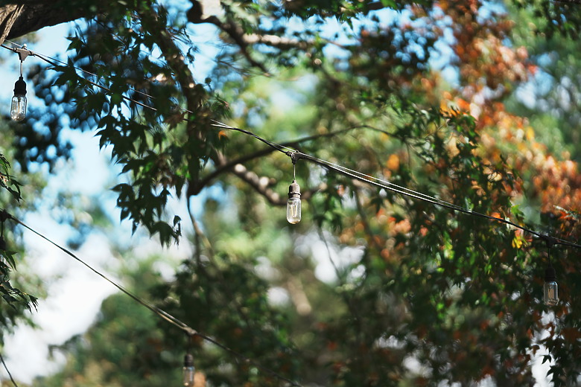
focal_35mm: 85
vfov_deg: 16.1
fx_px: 1372
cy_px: 194
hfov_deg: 23.9
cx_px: 290
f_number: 1.4
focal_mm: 85
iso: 100
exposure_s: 1/2500
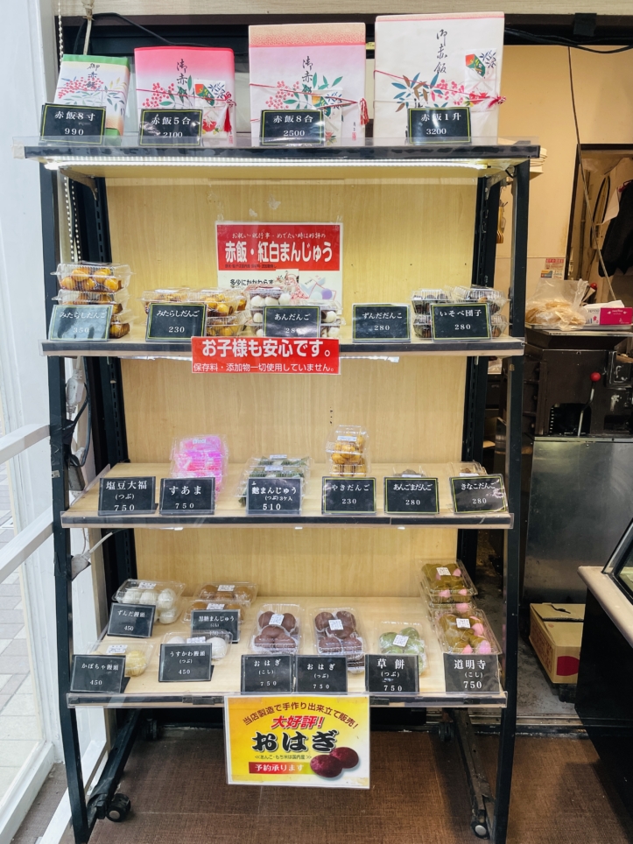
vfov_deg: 67.3
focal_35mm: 26
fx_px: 634
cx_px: 316
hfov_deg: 53.1
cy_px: 422
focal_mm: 4.2
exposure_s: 1/100
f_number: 1.6
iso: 80
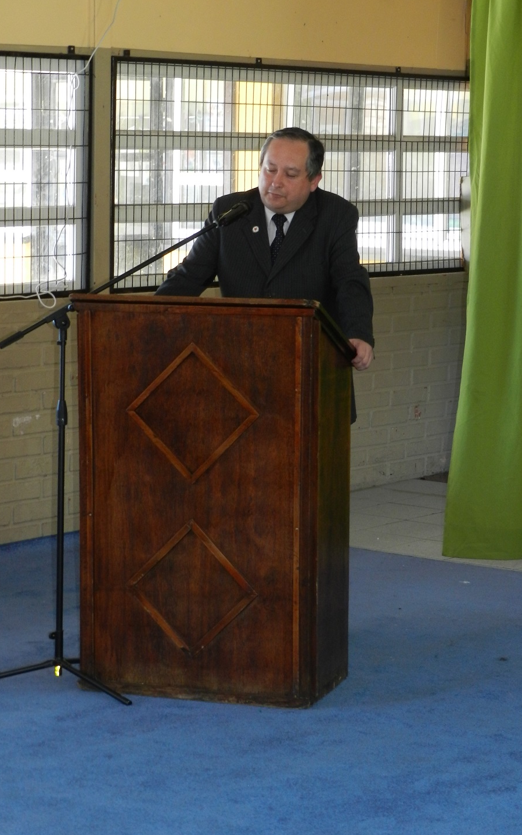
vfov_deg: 21.0
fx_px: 2254
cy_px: 385
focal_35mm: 99
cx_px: 240
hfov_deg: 13.2
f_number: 4.4
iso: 320
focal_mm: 14.9
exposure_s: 1/30
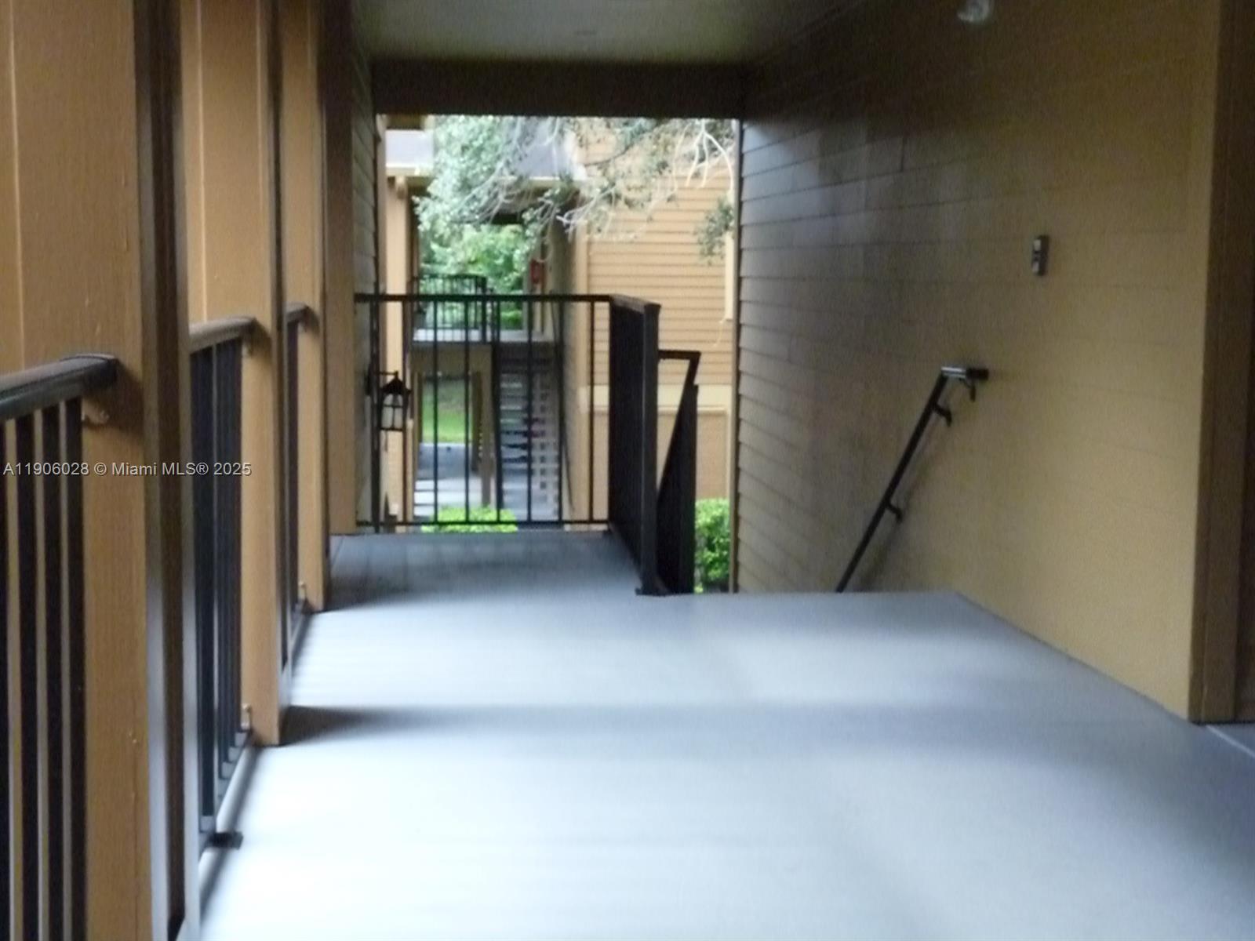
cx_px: 628
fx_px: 1885
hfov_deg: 36.8
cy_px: 470
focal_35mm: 52
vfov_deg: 28.0
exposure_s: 1/200
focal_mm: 9.2
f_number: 5.6
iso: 1600
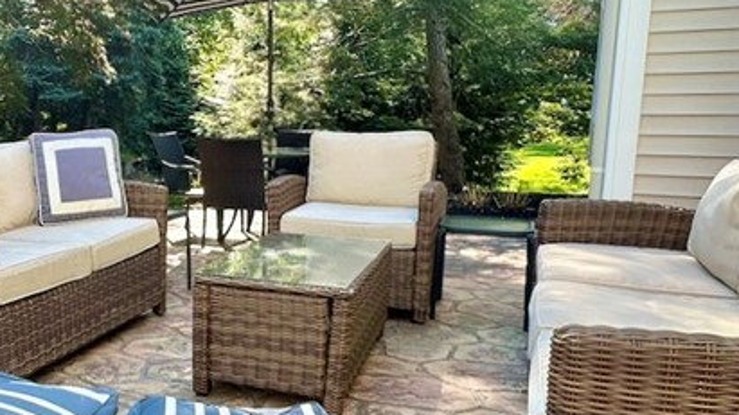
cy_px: 223
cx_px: 108
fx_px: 744
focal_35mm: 38
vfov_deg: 31.2
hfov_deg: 48.5
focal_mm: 2.22
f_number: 2.2
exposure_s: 1/138
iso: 40
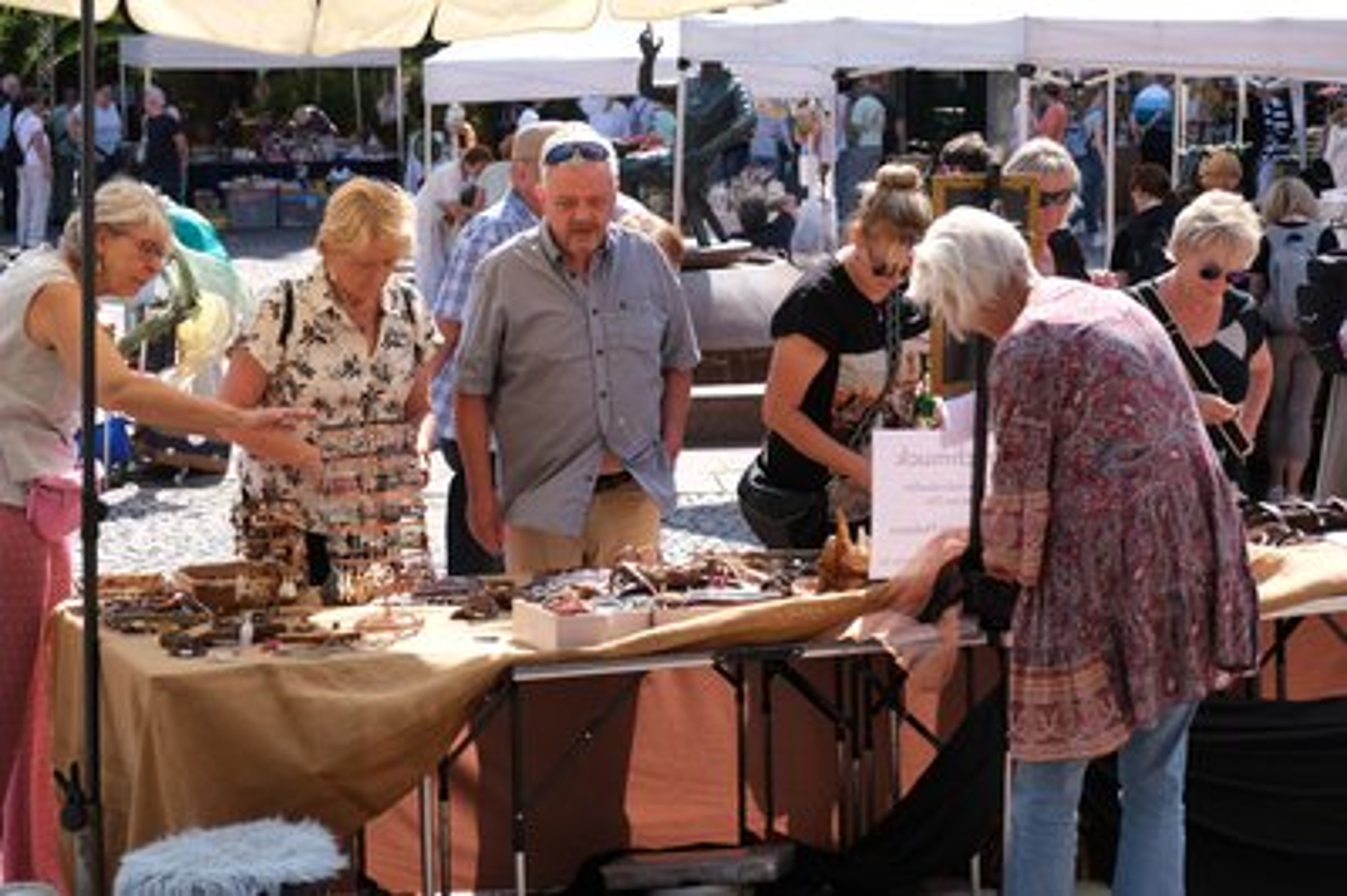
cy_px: 448
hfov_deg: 27.4
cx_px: 674
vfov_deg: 18.4
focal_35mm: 74
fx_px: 2766
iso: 160
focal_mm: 49.4
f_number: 5
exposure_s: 1/280
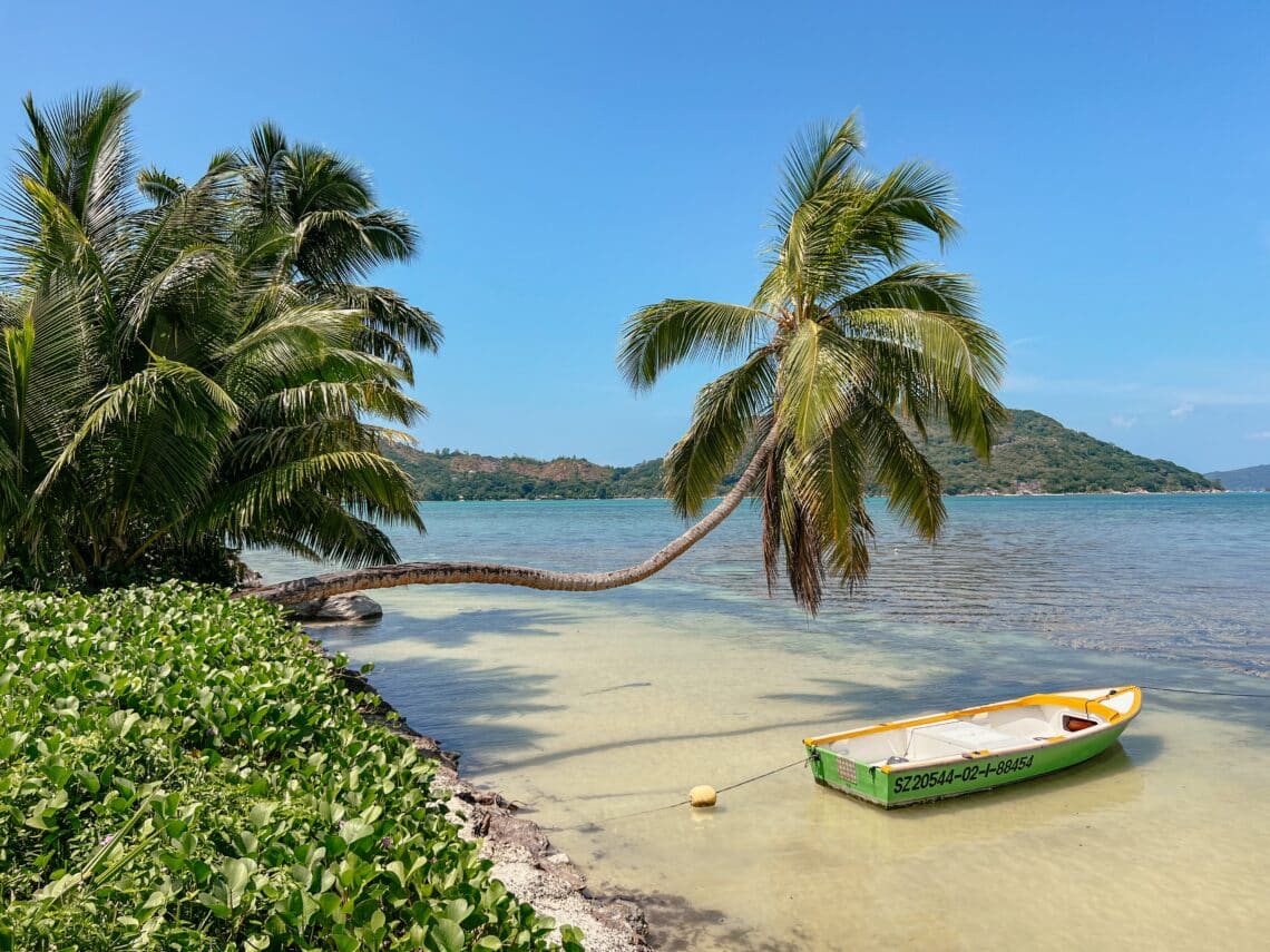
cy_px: 476
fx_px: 954
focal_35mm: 26
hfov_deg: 67.3
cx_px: 635
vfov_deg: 53.1
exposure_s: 1/4600
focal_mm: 5.7
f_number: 1.5
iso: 50
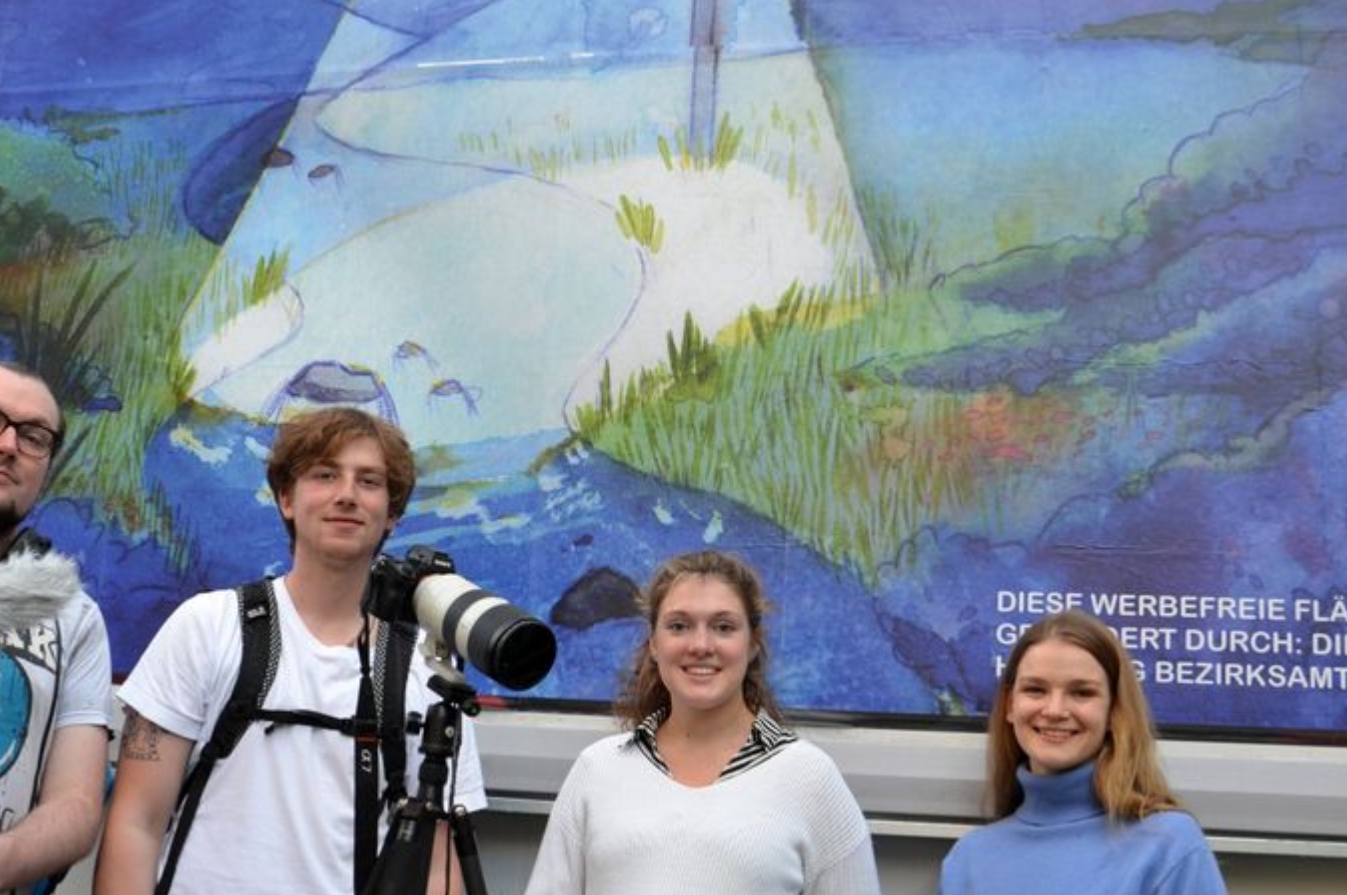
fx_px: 1533
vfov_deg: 32.6
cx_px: 562
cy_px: 448
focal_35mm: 41
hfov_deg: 47.3
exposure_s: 1/125
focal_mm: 18
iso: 400
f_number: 5.6
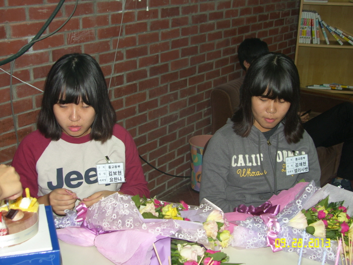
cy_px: 132
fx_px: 510
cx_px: 176
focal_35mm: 50
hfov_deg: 38.2
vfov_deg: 29.1
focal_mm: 12.9
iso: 50
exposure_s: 1/50
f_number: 2.5
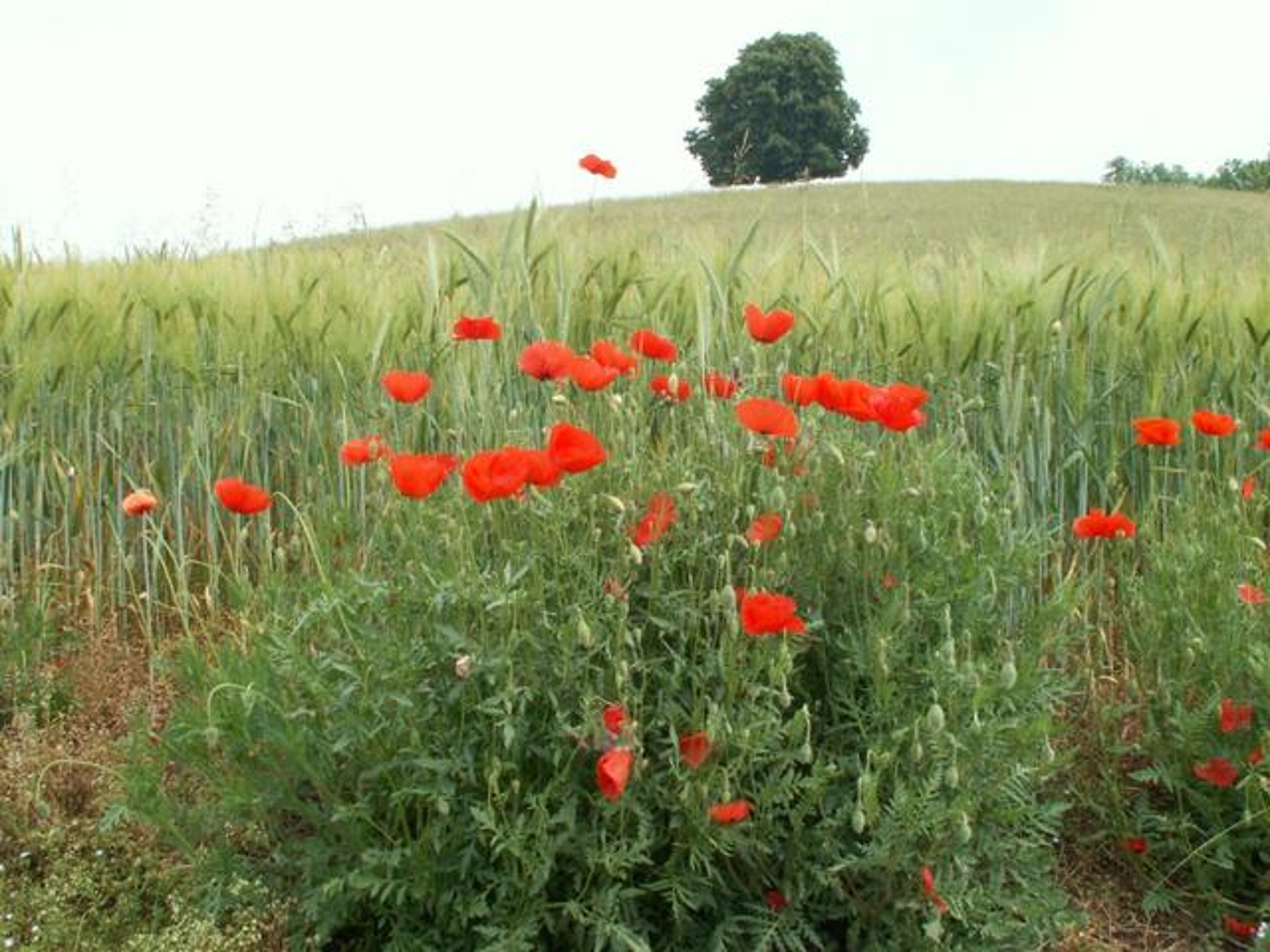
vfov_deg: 40.7
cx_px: 635
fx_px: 1284
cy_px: 476
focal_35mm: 35
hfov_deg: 52.6
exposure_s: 1/100
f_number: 5
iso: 50
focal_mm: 5.86
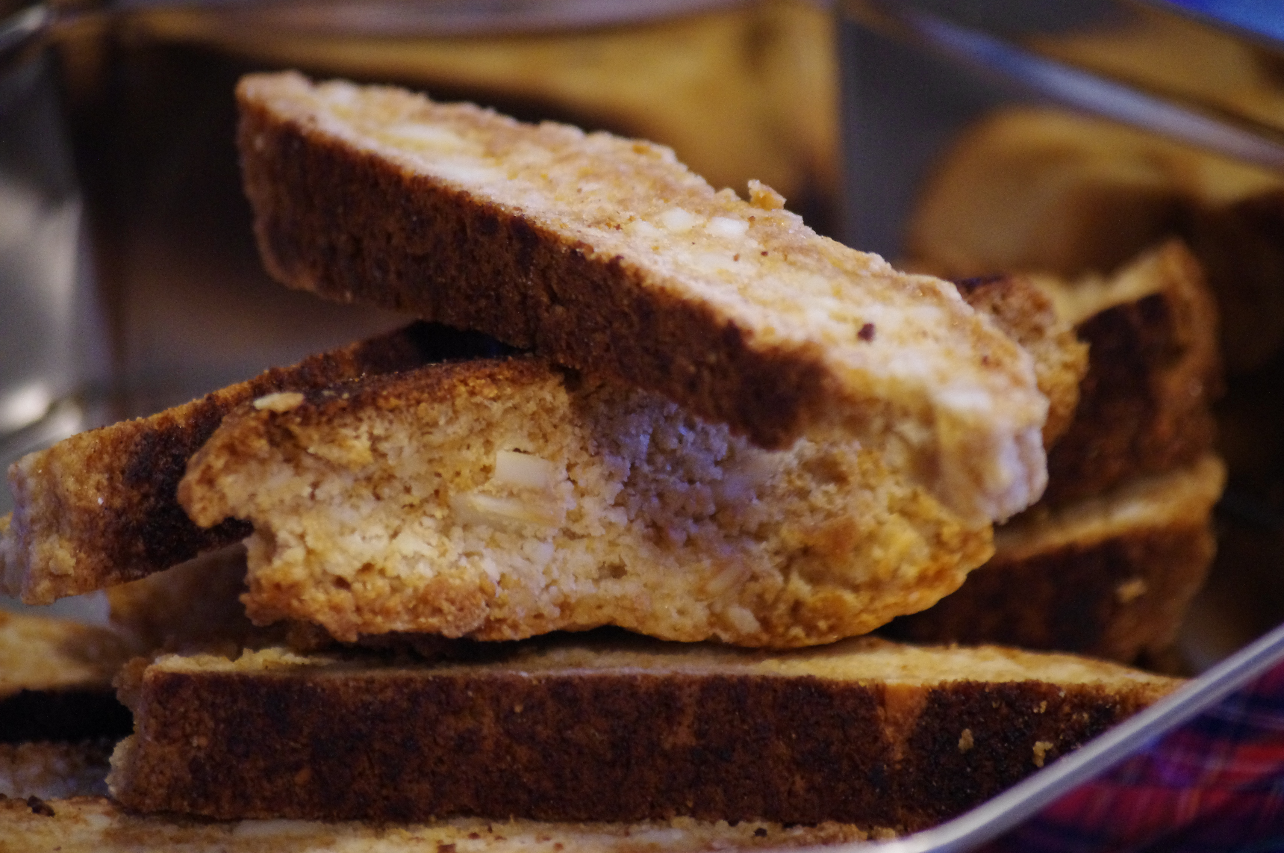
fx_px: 8015
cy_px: 426
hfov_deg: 9.2
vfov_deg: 6.1
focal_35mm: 225
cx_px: 642
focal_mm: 150
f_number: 5.6
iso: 3200
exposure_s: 1/50
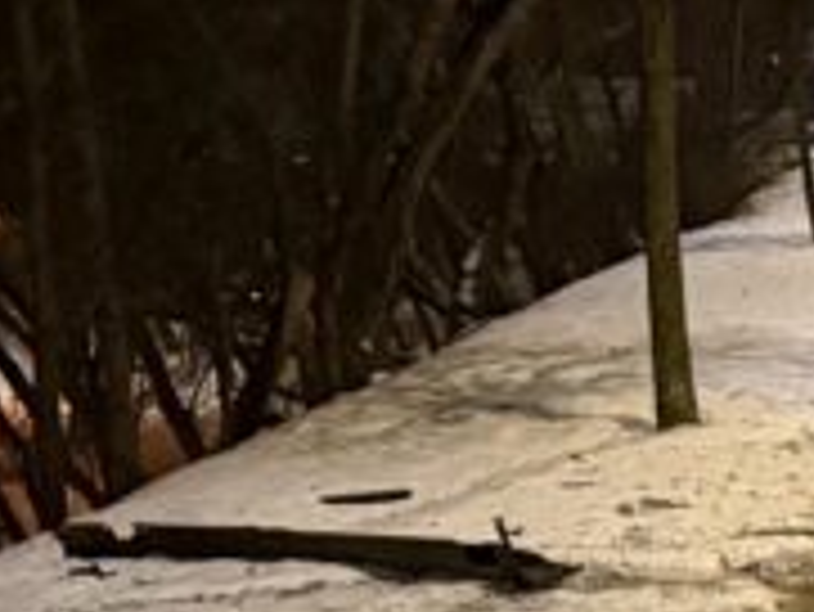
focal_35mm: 136
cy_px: 1714
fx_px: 3200
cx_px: 1282
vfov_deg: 9.2
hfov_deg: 13.5
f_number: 1.78
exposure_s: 1/33
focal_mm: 6.76
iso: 800
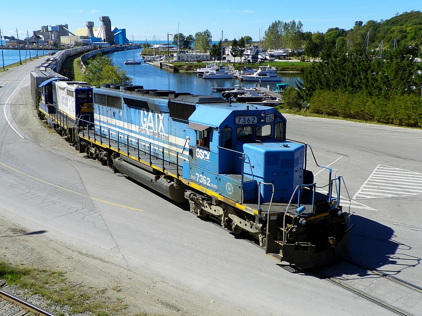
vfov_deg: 38.6
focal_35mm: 37
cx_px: 211
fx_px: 451
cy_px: 158
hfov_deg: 50.2
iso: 64
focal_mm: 6.6
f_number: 5.6
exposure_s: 1/320
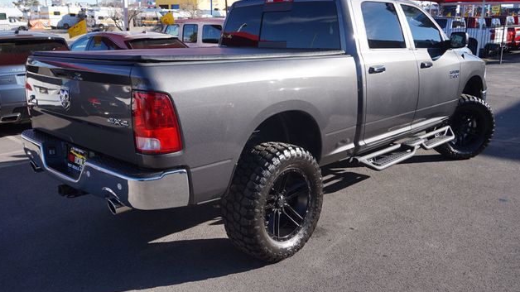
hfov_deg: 61.0
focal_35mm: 32
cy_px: 118
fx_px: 441
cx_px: 260
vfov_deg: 36.5
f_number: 6.3
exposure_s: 1/200
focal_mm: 20
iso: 100
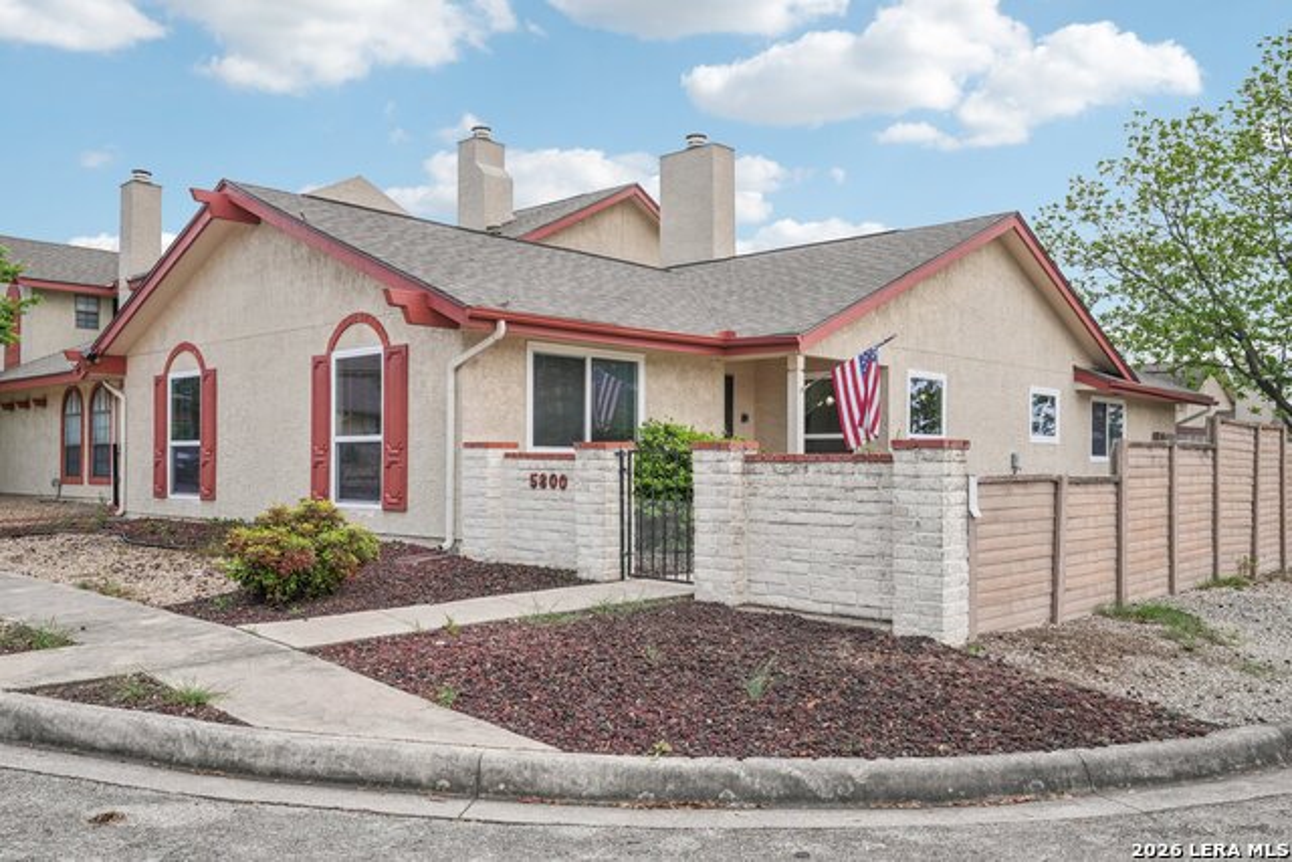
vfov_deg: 45.0
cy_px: 431
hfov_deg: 63.6
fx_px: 1041
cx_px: 646
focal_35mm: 29
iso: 200
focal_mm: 29
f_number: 8
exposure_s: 1/500
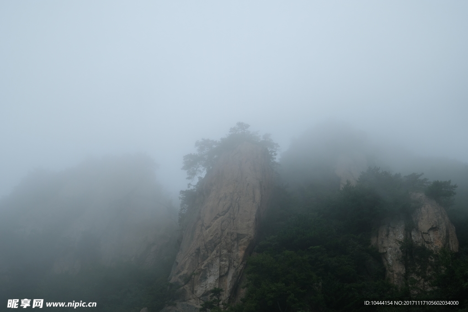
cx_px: 234
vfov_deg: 42.3
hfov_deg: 60.3
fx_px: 403
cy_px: 156
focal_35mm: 31
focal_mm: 20.9
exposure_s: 1/420
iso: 400
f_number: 5
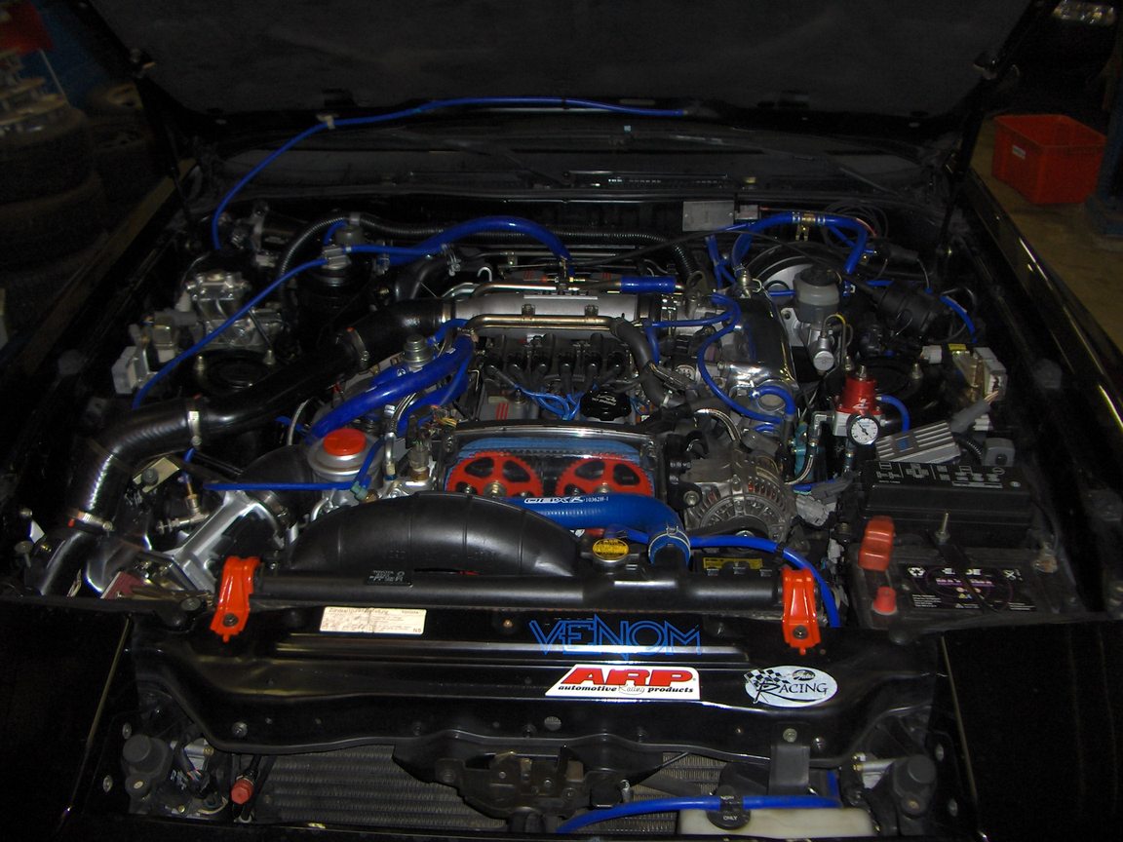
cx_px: 562
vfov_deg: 40.7
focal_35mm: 35
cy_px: 421
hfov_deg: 52.6
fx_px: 1135
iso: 100
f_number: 2.6
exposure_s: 1/60
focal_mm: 5.8
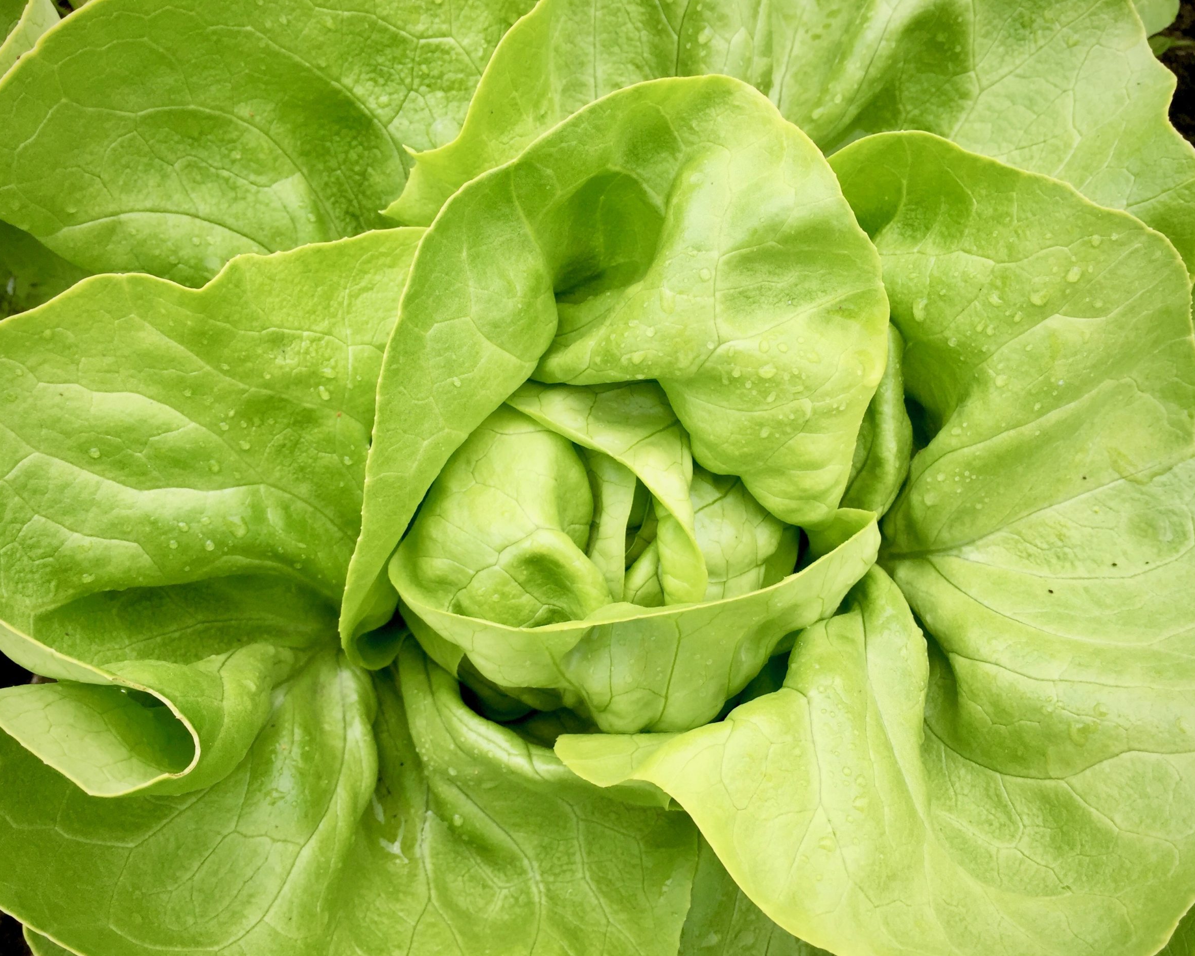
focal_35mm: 31
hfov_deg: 57.2
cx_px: 594
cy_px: 489
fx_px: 1096
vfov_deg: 47.1
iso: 32
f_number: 2.2
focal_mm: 4.15
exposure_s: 1/1130
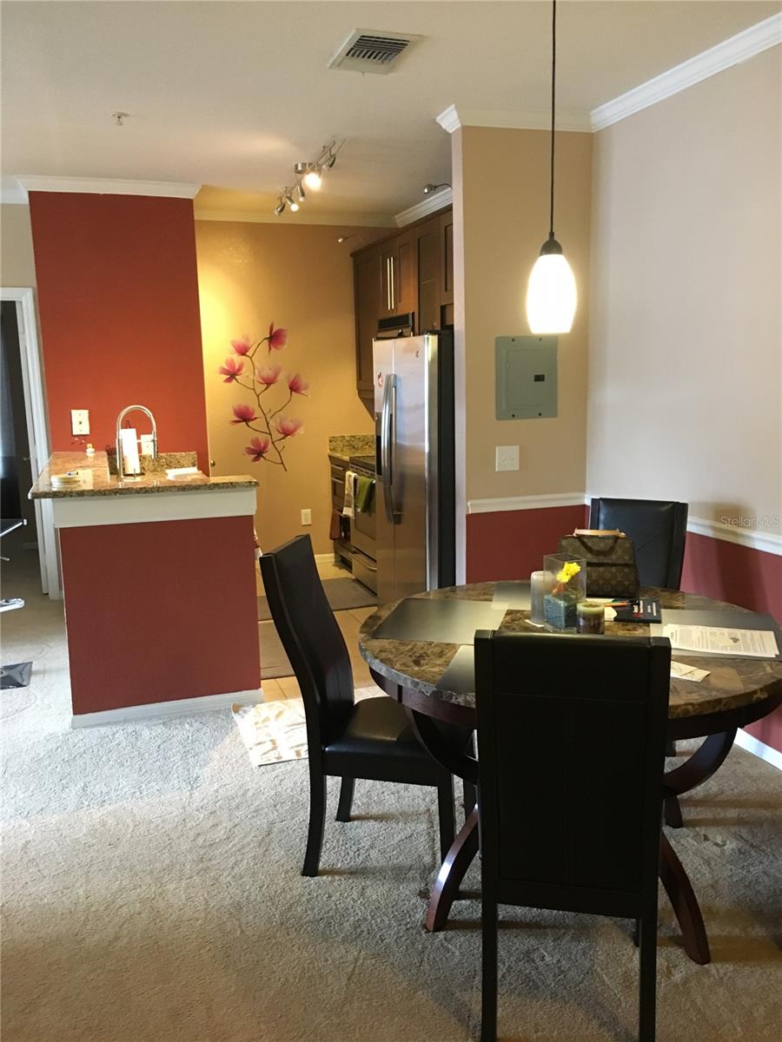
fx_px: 874
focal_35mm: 29
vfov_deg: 61.7
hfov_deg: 48.2
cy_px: 521
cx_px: 391
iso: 200
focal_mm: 4.15
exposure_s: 1/15
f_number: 2.2
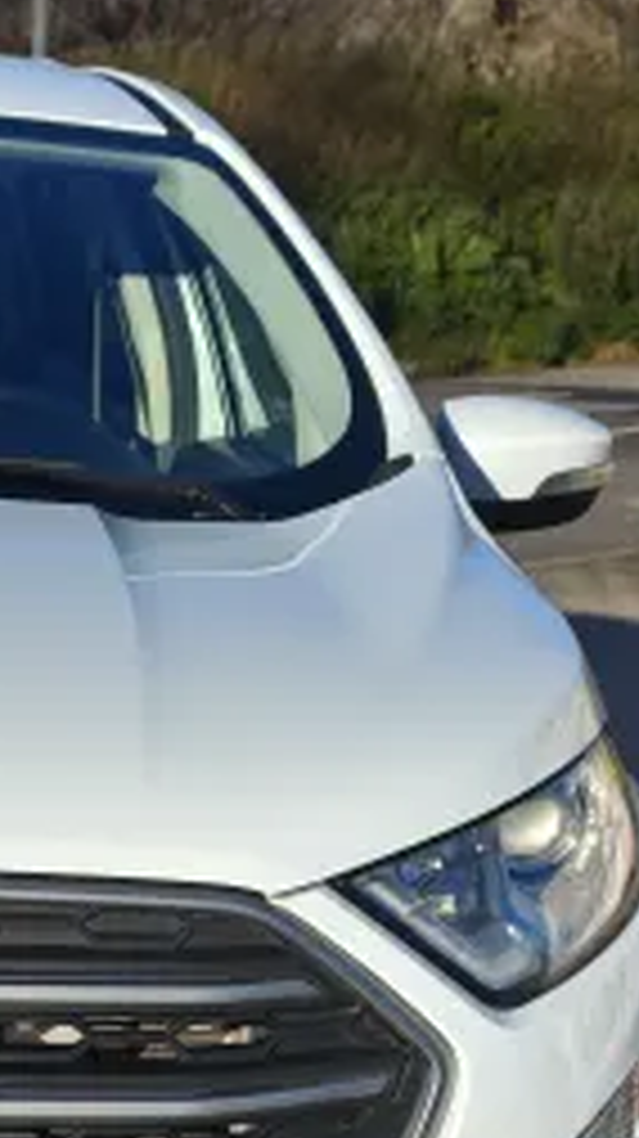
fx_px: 3409
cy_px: 864
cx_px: -76
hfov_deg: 10.6
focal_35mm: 113
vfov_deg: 18.8
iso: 50
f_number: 2
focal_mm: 8.72
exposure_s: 1/2523
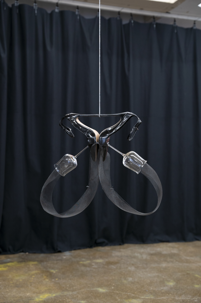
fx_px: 404
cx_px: 100
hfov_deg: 28.0
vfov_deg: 41.2
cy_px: 152
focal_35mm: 48
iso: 640
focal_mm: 48
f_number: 4
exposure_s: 1/60
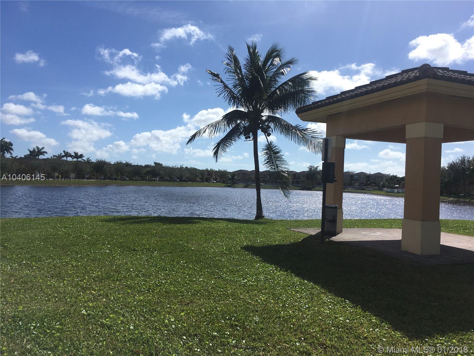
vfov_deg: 48.2
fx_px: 397
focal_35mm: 29
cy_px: 178
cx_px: 237
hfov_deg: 61.7
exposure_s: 1/2849
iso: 25
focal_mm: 4.15
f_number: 2.2
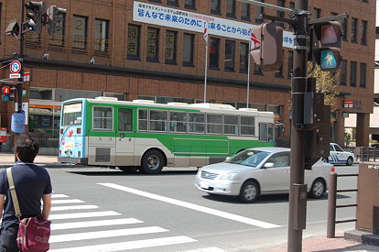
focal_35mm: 51
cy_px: 127
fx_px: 531
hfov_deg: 39.2
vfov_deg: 26.6
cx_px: 184
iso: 200
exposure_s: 1/250
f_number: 8
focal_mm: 31
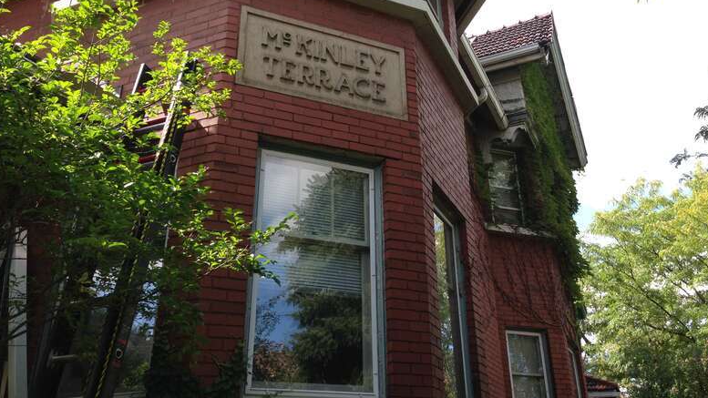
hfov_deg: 54.0
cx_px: 357
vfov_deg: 31.8
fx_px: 695
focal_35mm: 37
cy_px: 147
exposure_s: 1/390
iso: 50
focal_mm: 4.12
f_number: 2.4
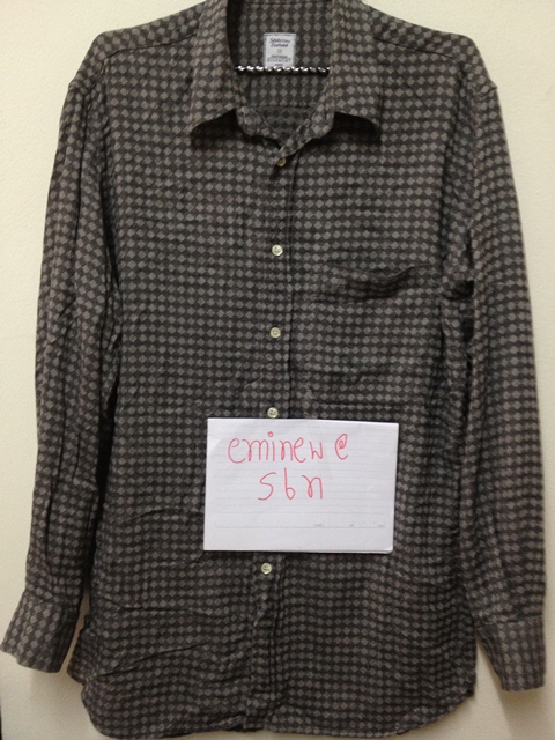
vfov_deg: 52.6
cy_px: 370
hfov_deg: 40.7
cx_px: 278
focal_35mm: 35
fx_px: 748
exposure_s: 1/20
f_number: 2.4
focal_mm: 4.28
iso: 125
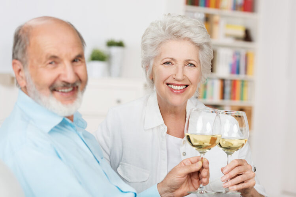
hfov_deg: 20.4
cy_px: 98
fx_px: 822
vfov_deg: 13.7
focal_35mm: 100
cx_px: 148
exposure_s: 1/200
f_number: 4
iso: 100
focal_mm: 100
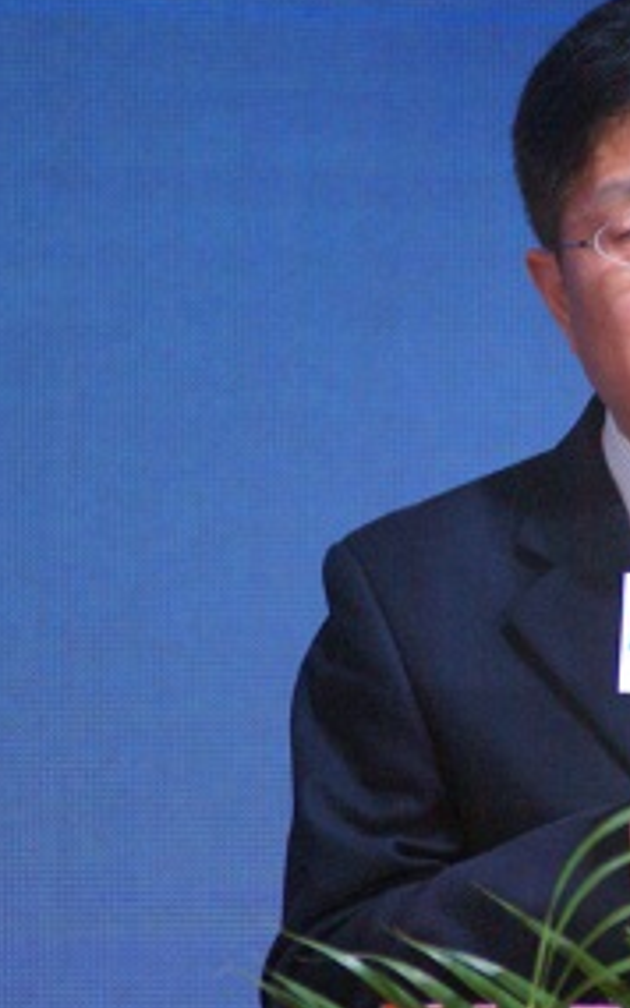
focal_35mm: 806
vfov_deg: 2.6
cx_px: 697
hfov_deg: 1.6
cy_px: 541
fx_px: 22153
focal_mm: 300
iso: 1600
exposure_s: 1/125
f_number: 5.6
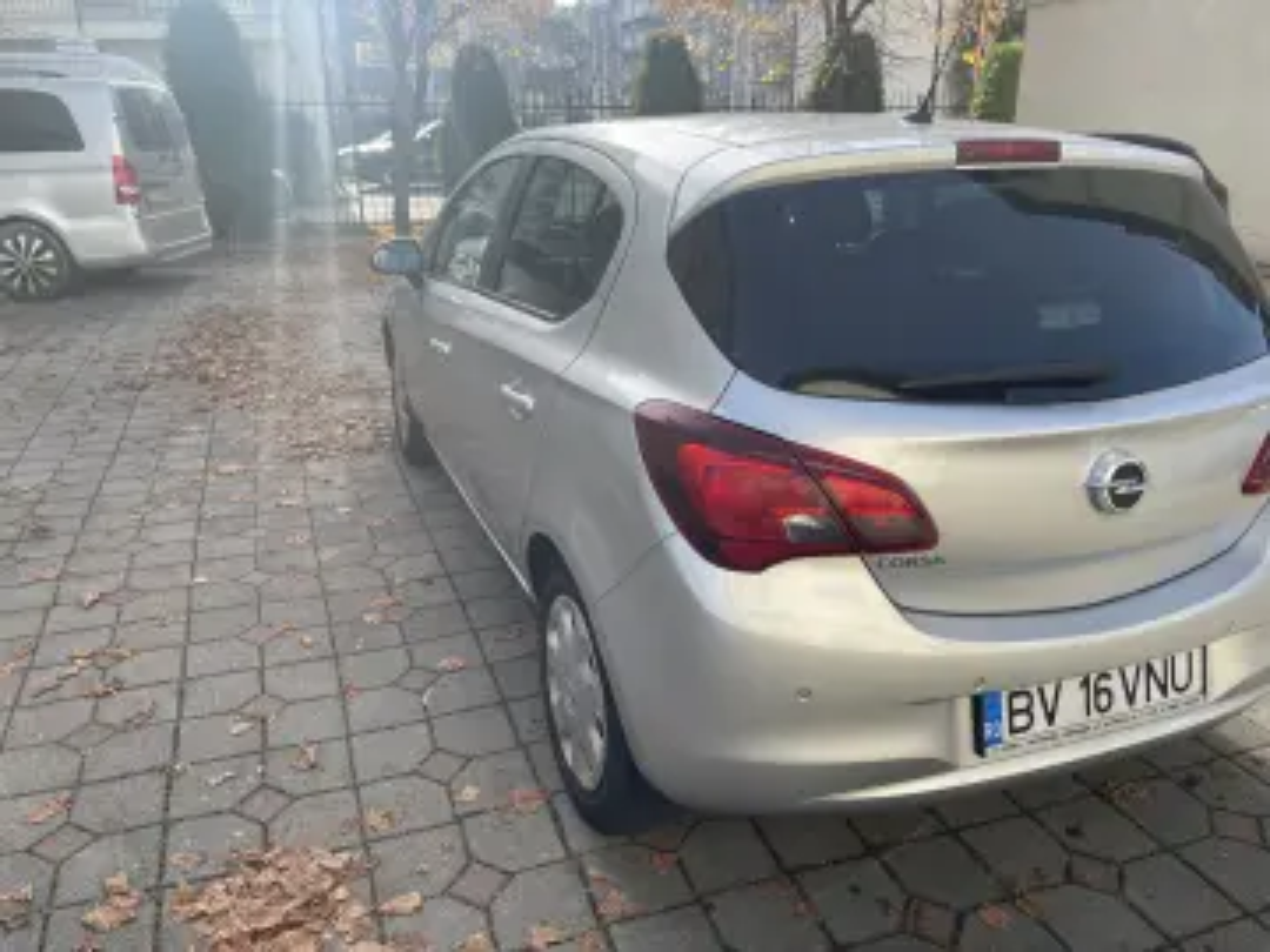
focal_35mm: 25
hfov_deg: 69.4
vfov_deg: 54.9
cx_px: 635
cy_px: 476
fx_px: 917
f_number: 1.6
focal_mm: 5.1
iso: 32
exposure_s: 1/1011
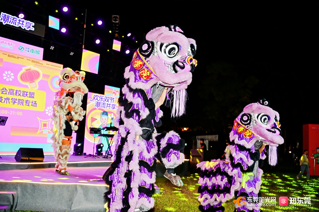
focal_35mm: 35
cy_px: 106
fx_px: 310
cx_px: 160
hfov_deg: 54.4
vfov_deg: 37.8
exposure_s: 1/250
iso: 360
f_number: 2.8
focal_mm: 35
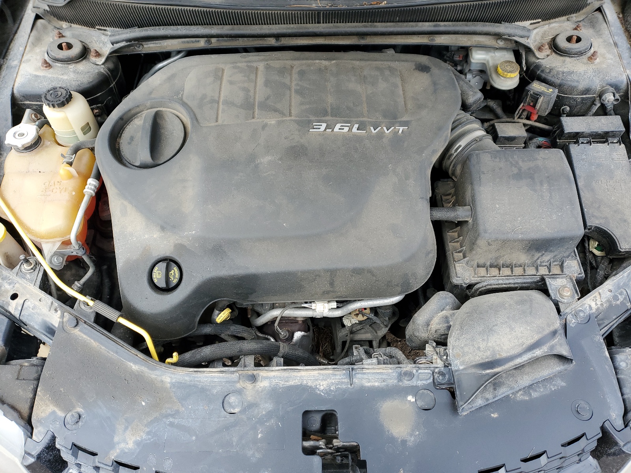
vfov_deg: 53.1
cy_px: 236
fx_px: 474
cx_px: 316
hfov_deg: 67.3
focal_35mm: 26
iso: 50
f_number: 1.5
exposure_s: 1/500
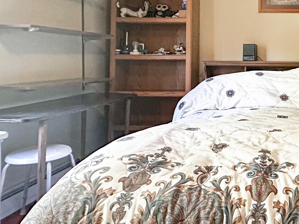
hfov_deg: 45.3
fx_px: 311
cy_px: 64
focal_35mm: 36
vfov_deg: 38.9
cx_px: 283
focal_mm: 2.22
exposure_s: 1/60
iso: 640
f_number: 2.2
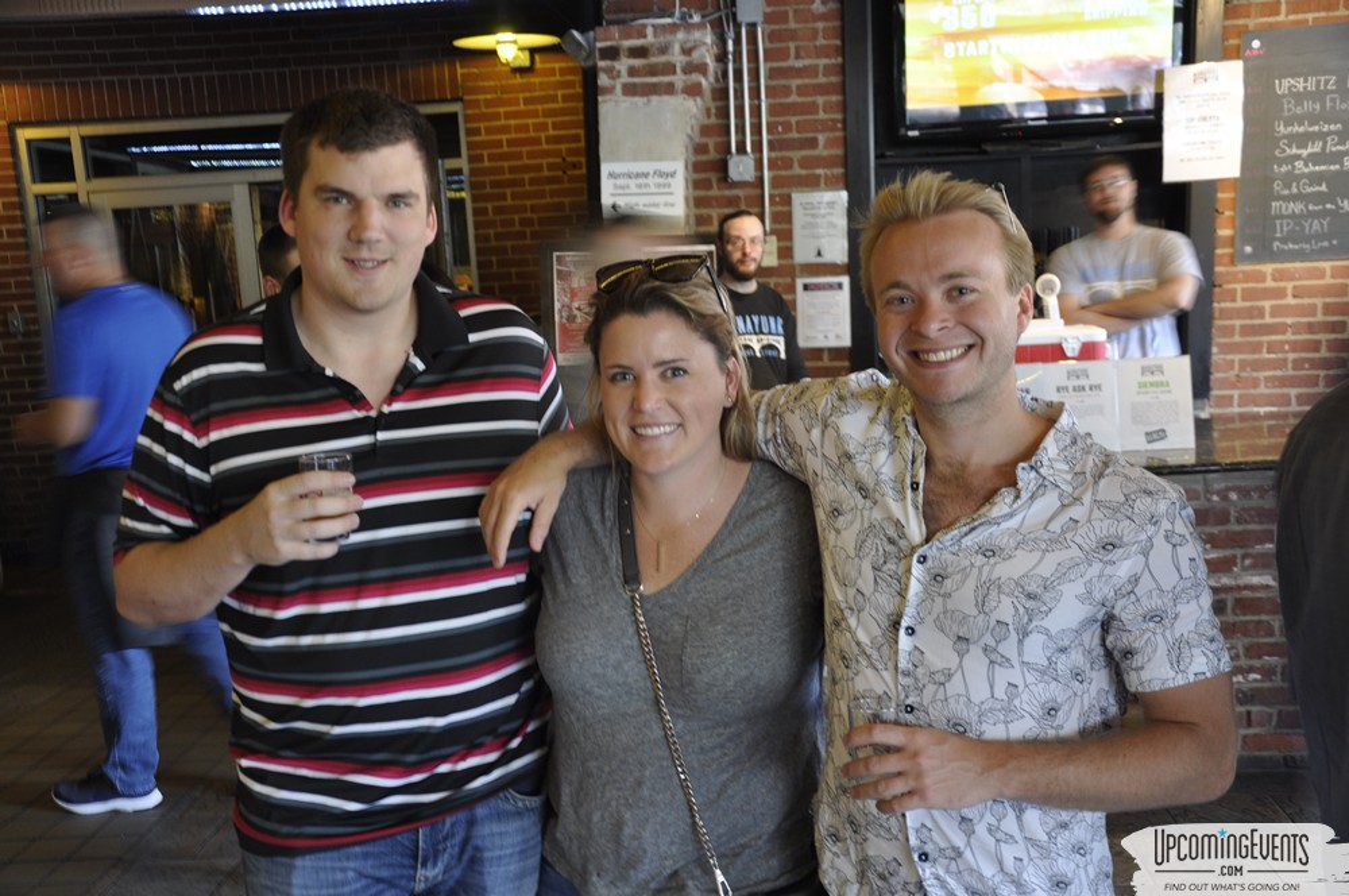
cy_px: 448
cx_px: 674
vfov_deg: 31.8
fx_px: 1572
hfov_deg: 46.5
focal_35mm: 42
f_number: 4
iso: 400
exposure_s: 1/10
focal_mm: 28
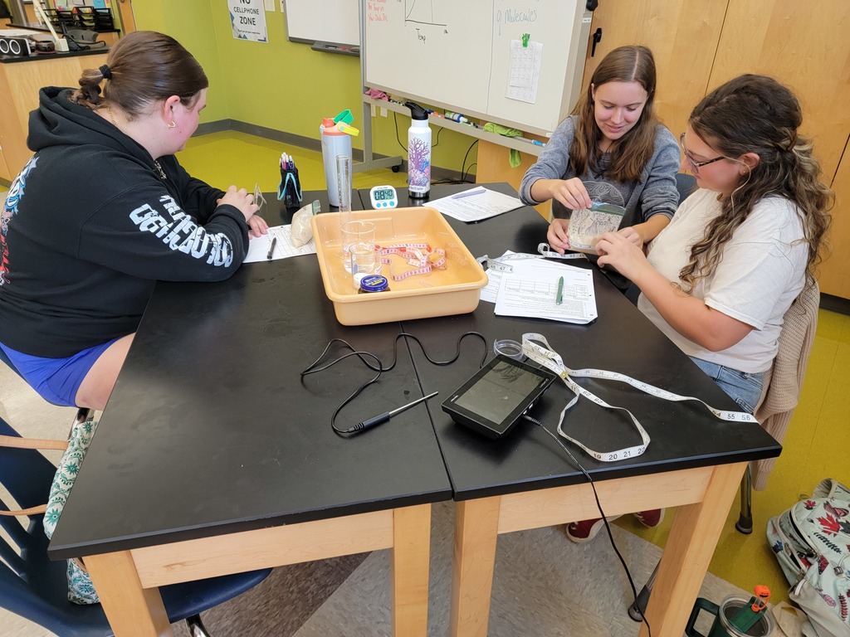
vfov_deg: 56.8
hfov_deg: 71.6
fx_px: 589
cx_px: 425
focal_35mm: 24
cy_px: 318
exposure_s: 1/60
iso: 160
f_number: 1.8
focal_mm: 6.7
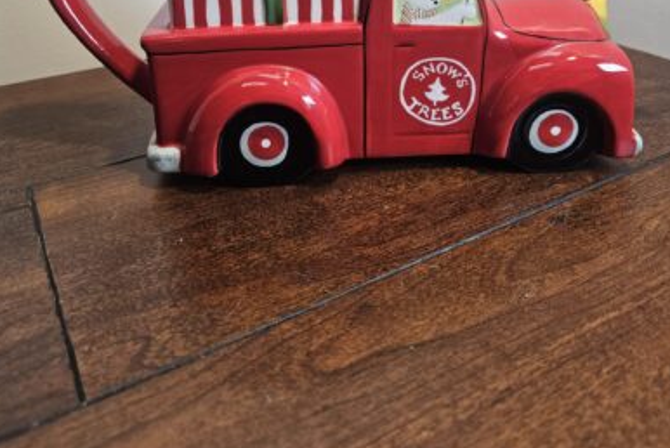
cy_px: 55
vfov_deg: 37.7
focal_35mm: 33
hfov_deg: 57.2
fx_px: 615
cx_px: 338
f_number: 1.7
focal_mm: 6.3
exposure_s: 1/120
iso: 100
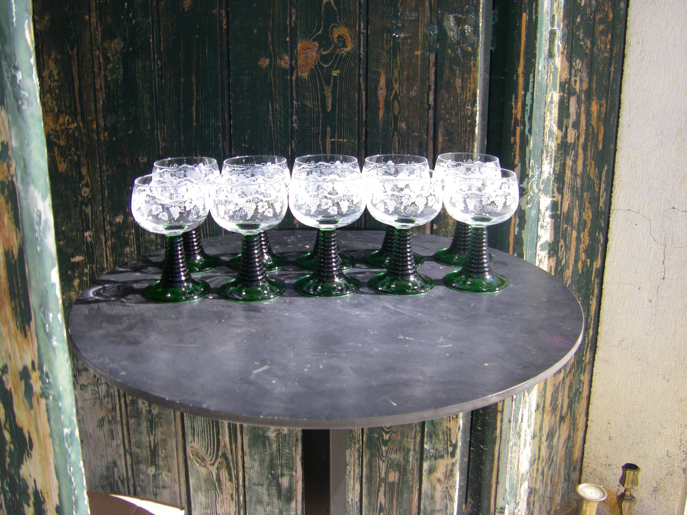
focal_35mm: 38
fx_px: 754
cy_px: 258
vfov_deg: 37.7
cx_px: 344
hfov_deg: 49.0
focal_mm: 6.3
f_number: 3.5
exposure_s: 1/200
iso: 64
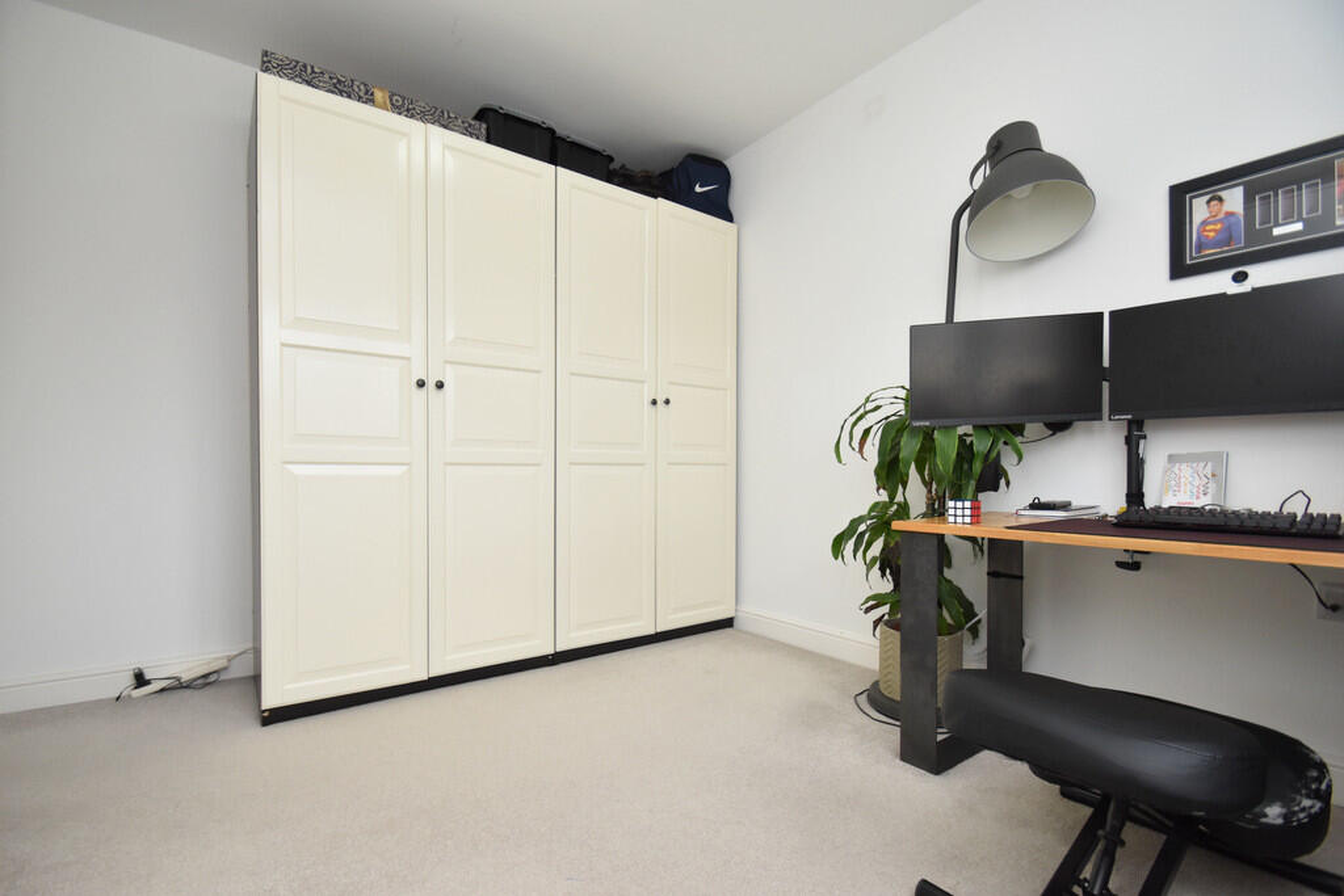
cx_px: 672
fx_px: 560
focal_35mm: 15
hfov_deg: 100.4
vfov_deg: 77.3
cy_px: 448
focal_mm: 10
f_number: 4.5
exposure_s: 1/160
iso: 800
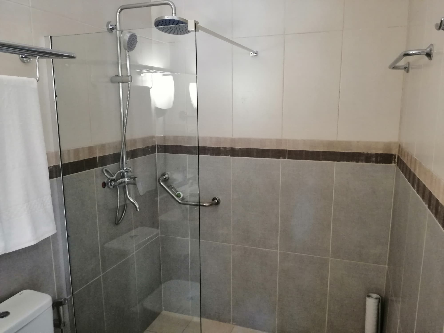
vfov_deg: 51.4
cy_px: 166
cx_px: 222
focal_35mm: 27
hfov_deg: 65.3
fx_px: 346
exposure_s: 1/30
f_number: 1.8
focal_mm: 3.95
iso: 320
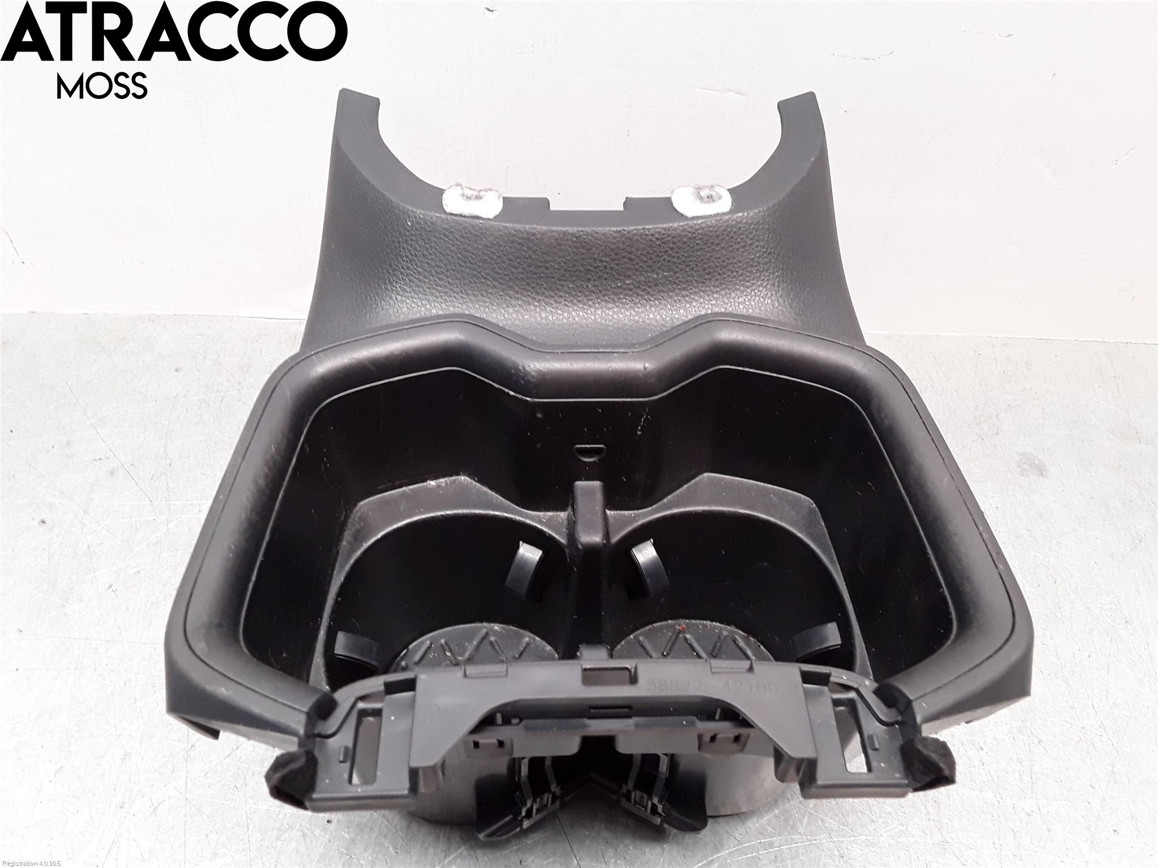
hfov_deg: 63.4
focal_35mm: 28
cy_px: 434
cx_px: 579
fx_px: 937
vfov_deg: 49.7
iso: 80
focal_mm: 2.91
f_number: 1.9
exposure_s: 1/50
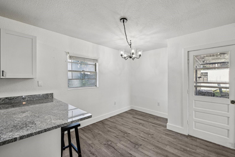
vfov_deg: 77.3
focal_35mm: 15
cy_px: 79
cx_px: 121
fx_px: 98
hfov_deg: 100.4
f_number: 8
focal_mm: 14
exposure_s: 1/40
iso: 400
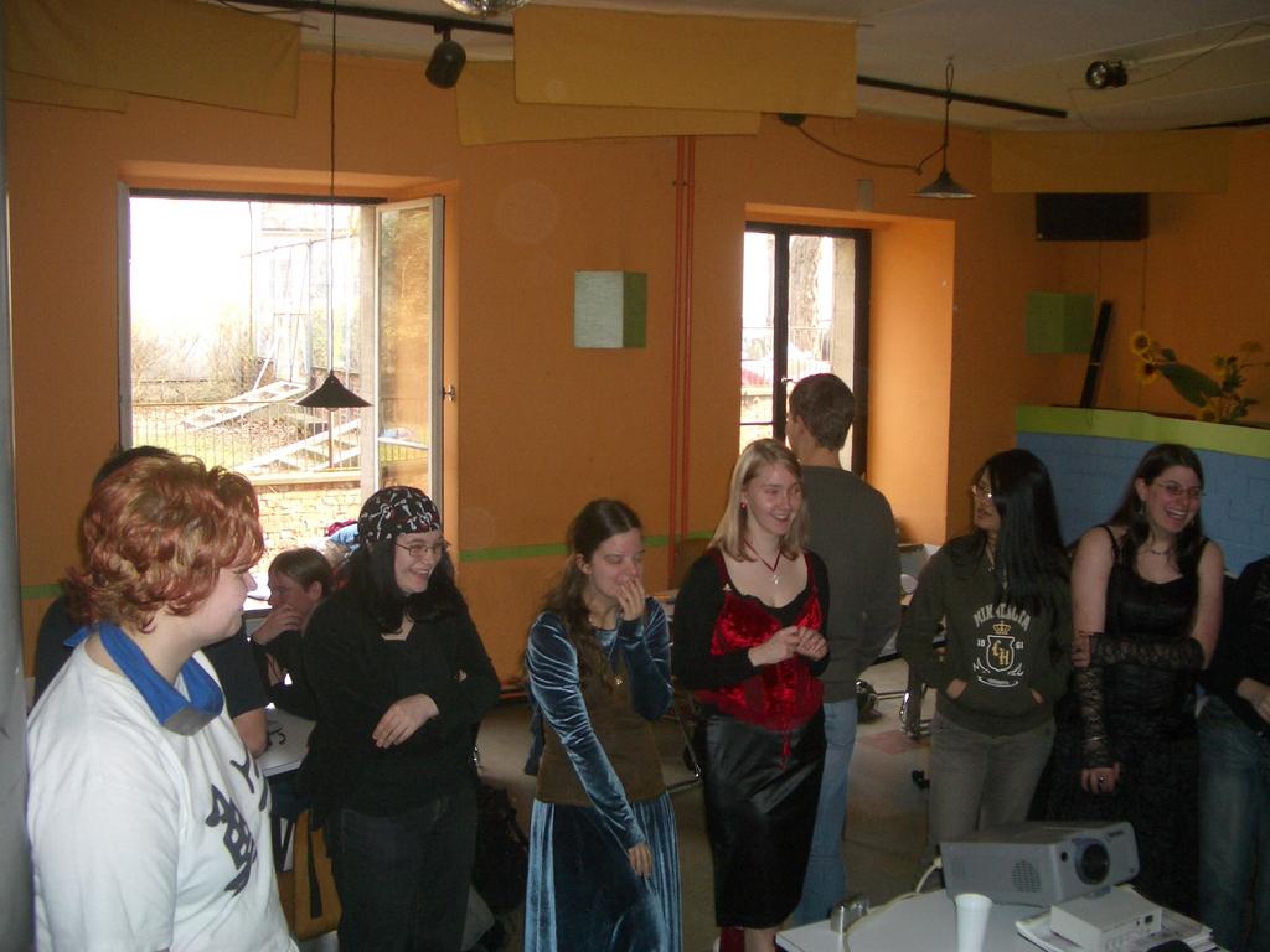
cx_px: 635
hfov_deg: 52.6
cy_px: 476
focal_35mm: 35
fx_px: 1284
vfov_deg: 40.7
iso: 100
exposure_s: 1/60
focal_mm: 5.8
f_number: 2.6
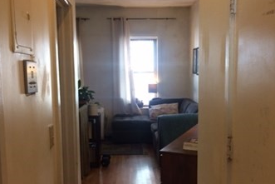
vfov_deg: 32.6
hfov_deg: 47.4
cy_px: 105
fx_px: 313
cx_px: 137
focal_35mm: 41
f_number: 2.2
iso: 160
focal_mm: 4.15
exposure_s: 1/30
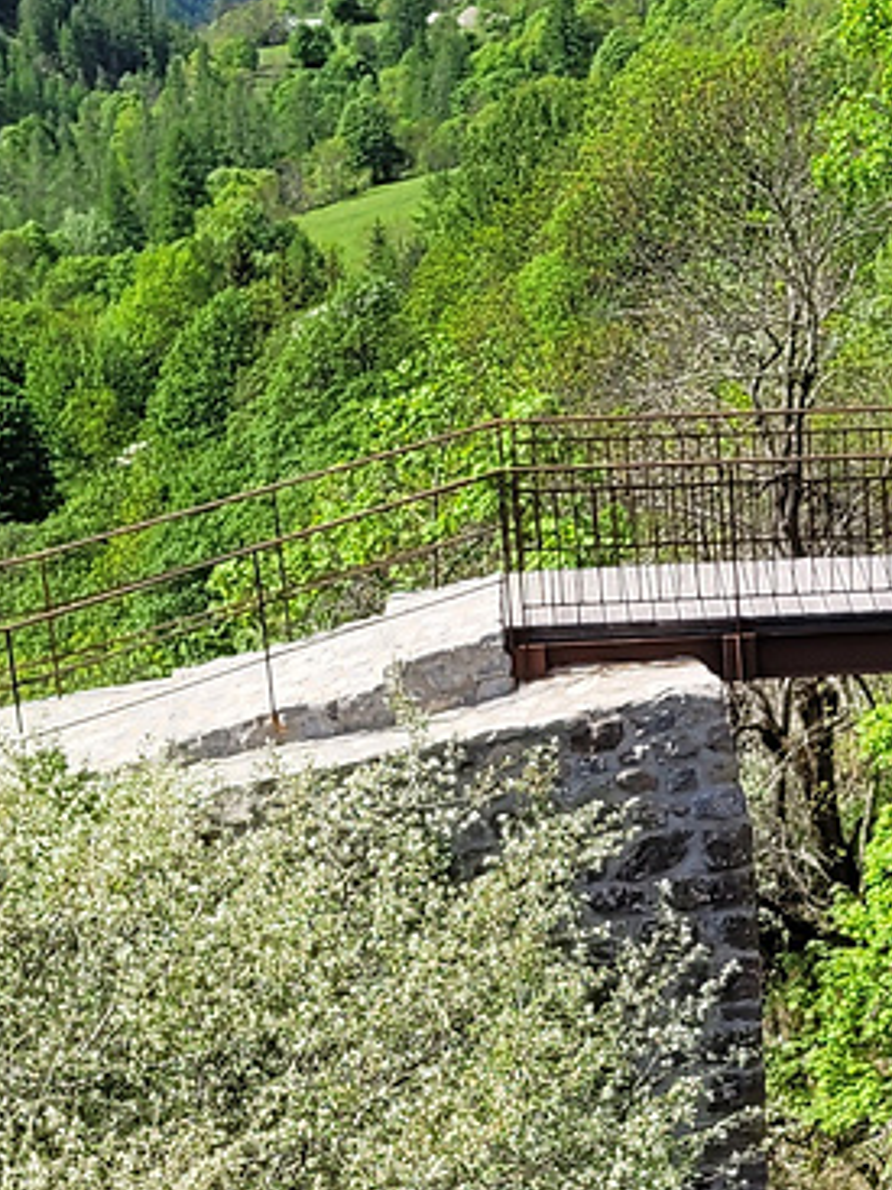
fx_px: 3507
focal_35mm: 102
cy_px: 963
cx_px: 1239
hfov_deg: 13.8
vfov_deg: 19.1
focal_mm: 5.4
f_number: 1.8
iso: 40
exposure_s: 1/1465
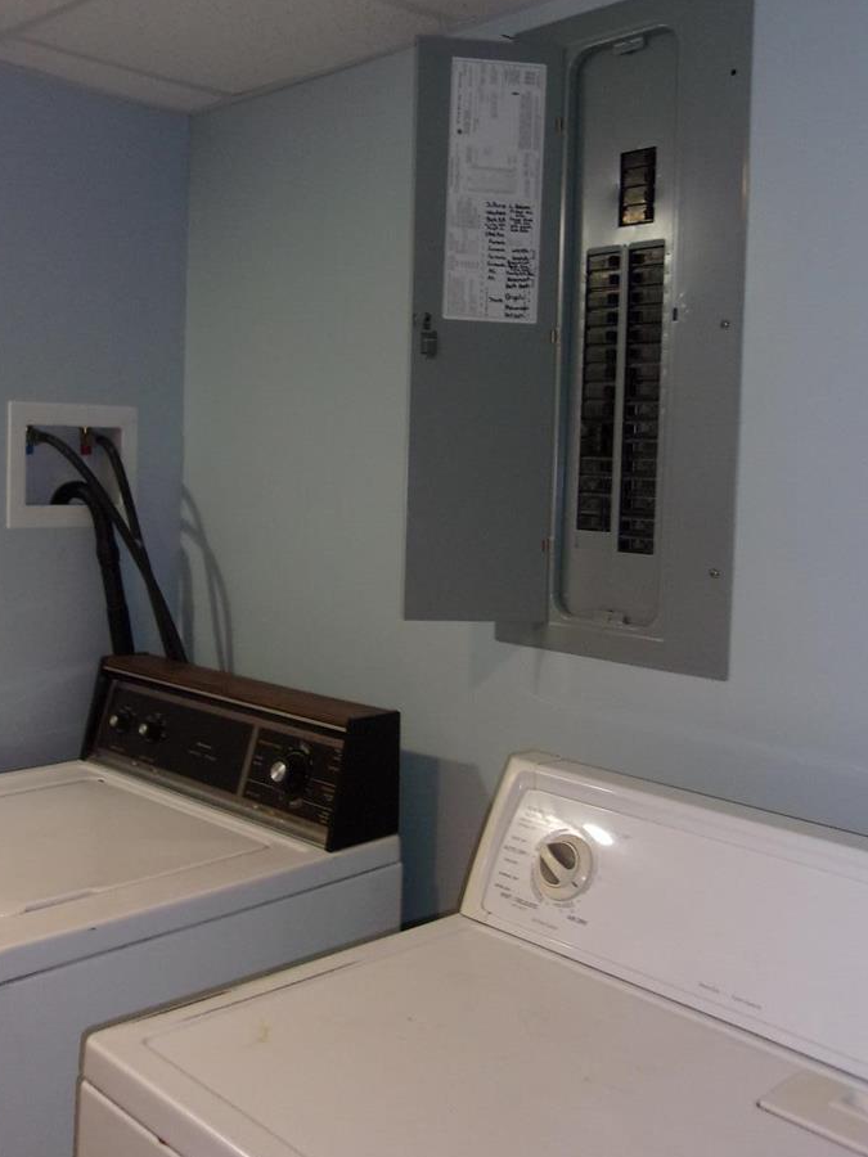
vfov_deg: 51.3
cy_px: 518
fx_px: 1204
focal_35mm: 36
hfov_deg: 39.7
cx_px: 419
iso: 200
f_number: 3
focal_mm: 4.9
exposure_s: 1/34
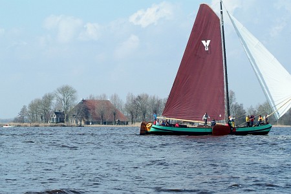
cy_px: 97
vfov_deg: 11.7
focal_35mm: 117
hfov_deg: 17.5
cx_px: 146
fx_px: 946
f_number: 9.5
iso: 400
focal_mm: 78
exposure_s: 1/350
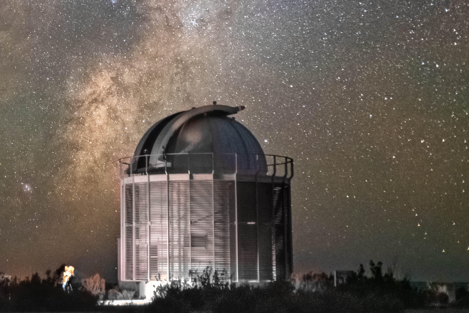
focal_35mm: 92
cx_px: 71
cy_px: 47
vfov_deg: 14.7
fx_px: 1199
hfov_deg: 21.8
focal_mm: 50
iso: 12800
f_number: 2.5
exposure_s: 8
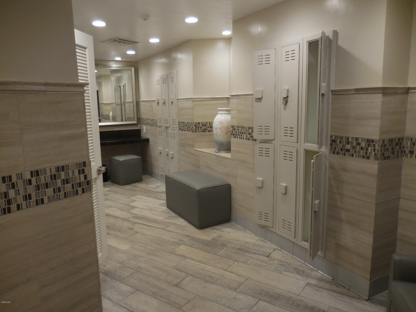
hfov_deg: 69.4
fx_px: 300
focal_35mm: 25
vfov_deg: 54.9
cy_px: 156
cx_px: 208
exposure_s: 1/30
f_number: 3.3
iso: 200
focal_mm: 4.5
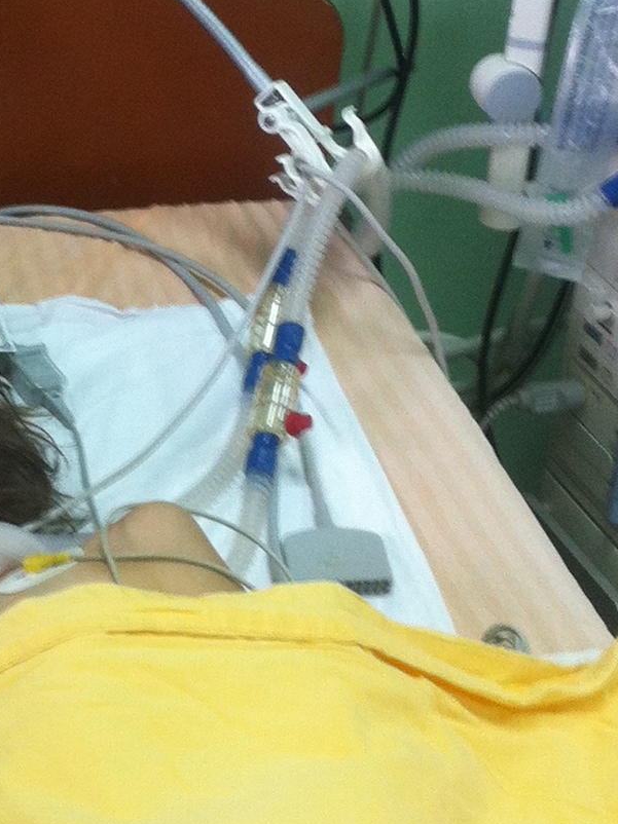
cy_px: 359
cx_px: -15
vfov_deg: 17.4
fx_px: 2691
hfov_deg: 12.9
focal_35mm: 113
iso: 80
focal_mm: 3.85
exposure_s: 1/15
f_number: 2.8
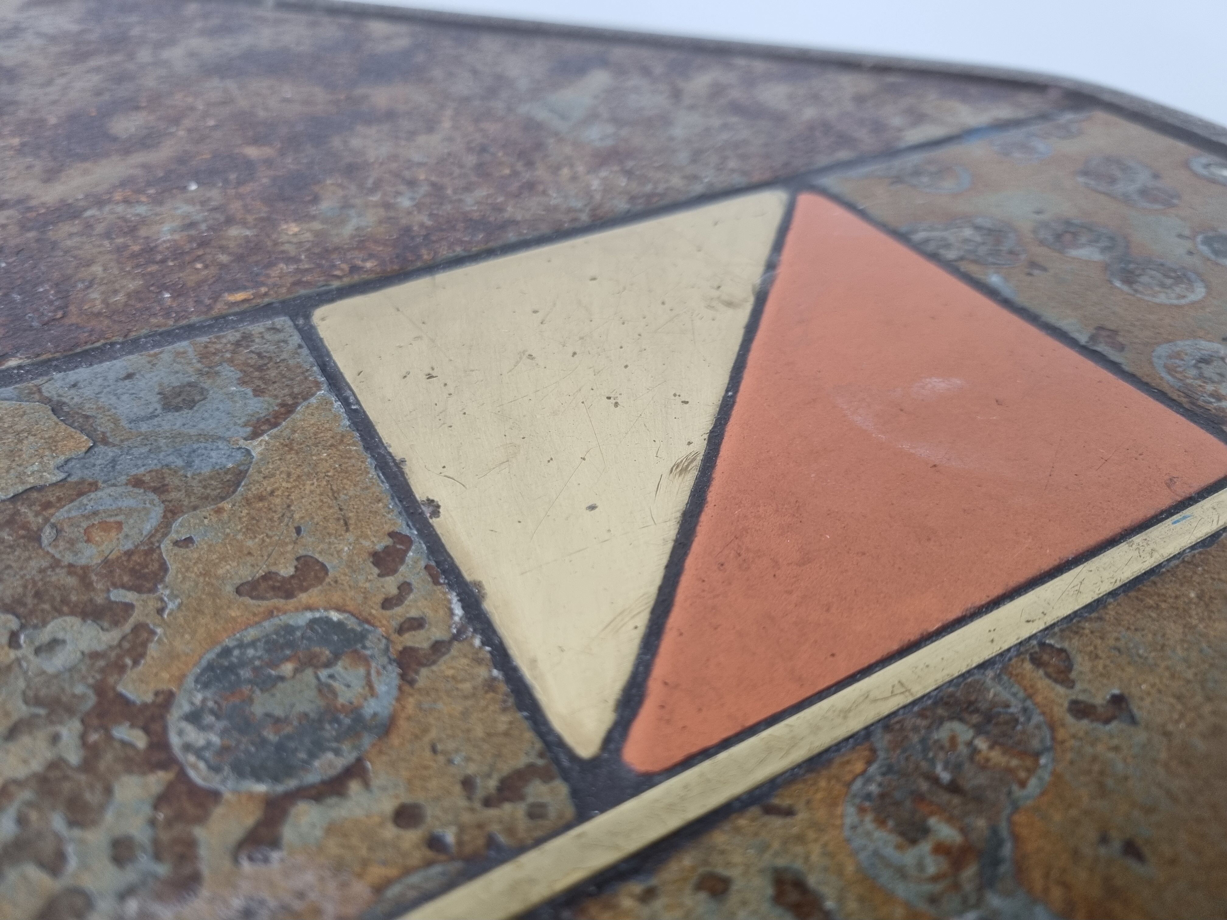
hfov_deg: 67.3
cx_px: 614
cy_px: 460
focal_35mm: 26
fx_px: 922
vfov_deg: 53.1
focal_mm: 5.4
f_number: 1.8
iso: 250
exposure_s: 1/100
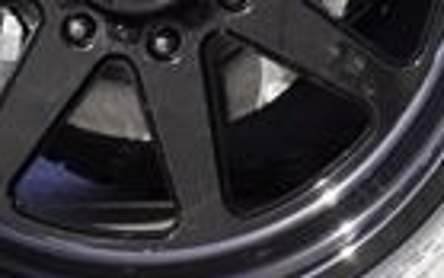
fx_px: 2736
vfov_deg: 5.8
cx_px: 195
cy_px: -58
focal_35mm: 226
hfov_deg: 9.3
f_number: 7.1
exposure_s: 1/125
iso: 100
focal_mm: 32
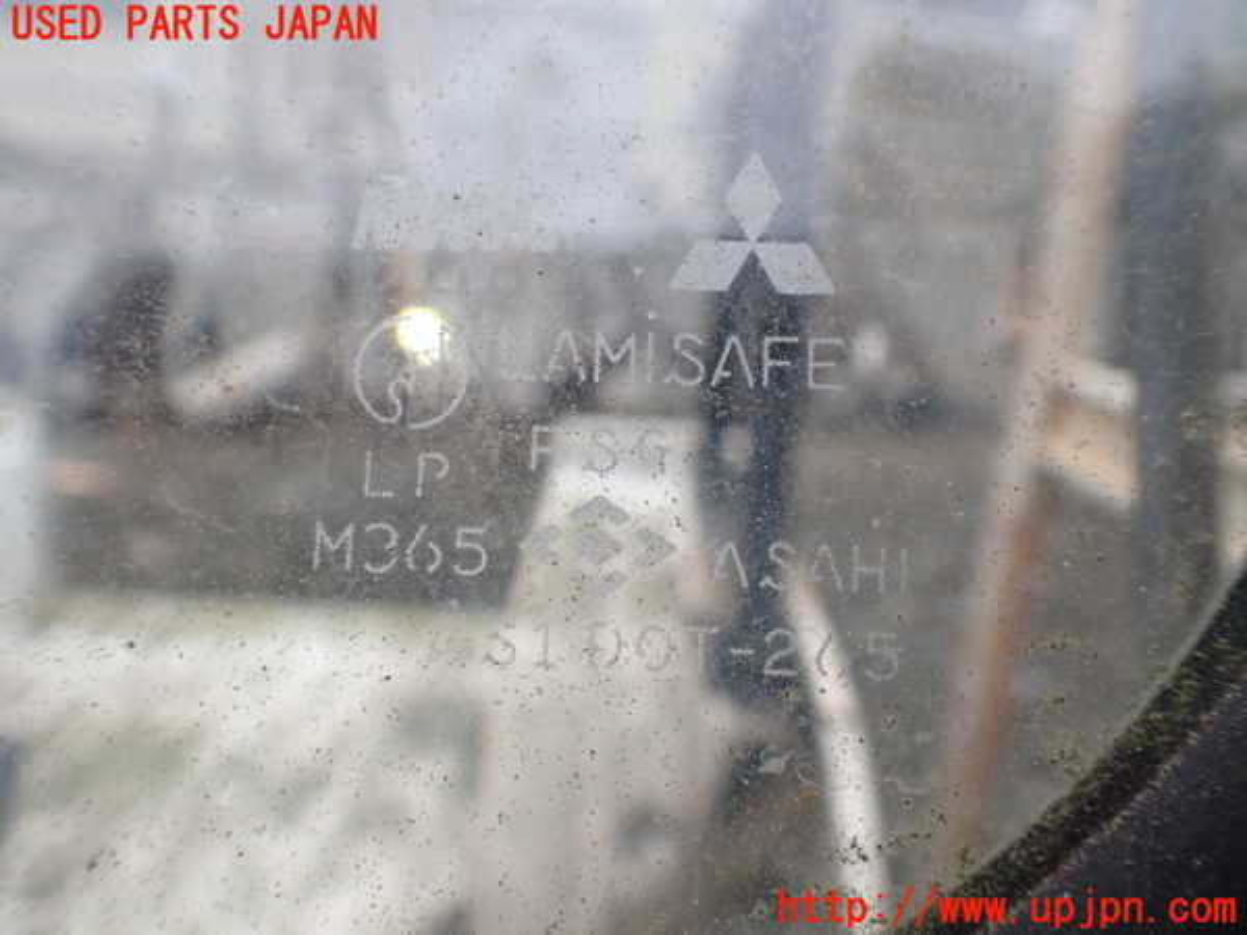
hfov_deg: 60.0
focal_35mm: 30
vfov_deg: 46.8
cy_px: 468
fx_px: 1081
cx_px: 624
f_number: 3.2
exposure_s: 1/500
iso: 100
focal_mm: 5.4
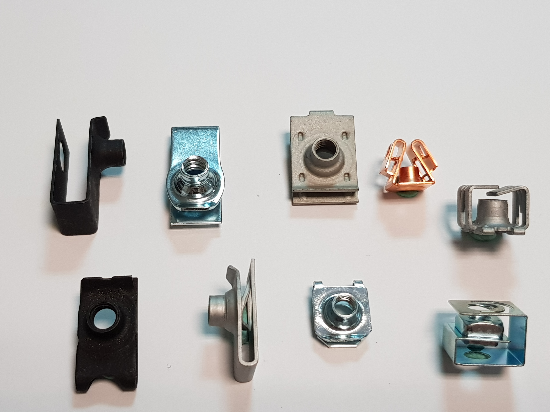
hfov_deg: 63.4
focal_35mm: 28
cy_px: 211
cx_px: 271
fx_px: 445
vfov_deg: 49.7
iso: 100
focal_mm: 4.3
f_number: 1.7
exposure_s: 1/60
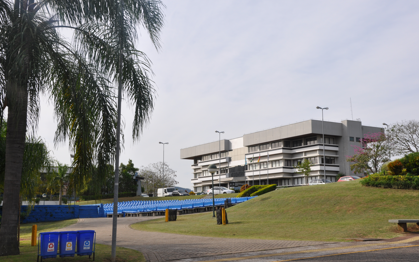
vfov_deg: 28.0
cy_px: 124
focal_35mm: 46
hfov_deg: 43.5
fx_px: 525
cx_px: 209
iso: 200
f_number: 14
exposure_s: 1/200
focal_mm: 30
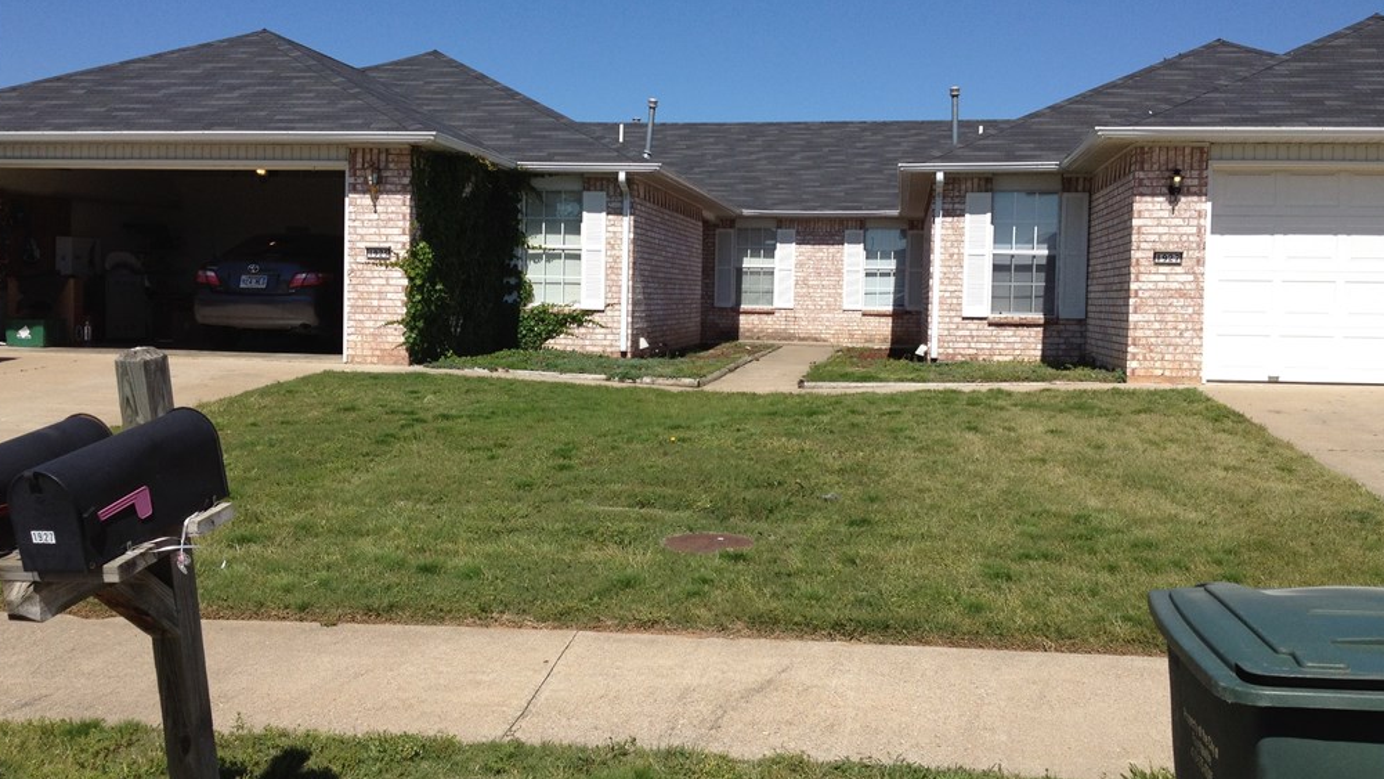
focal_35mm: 39
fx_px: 1431
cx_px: 687
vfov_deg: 30.4
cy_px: 347
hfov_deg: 51.6
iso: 64
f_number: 2.4
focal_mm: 4.28
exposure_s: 1/2304
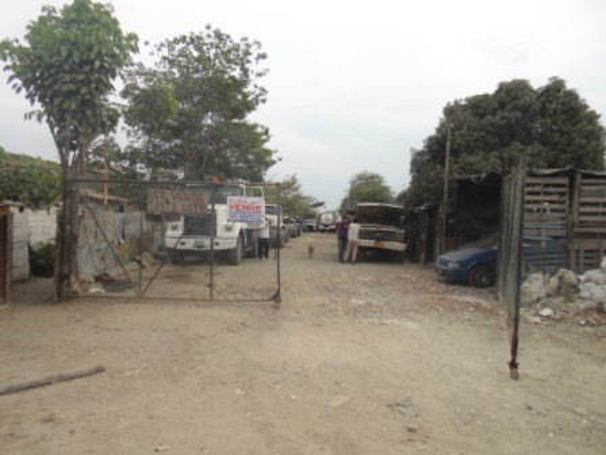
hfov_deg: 67.3
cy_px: 228
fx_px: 455
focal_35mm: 26
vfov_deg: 53.1
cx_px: 303
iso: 80
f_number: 3.5
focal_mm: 4.6
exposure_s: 1/250
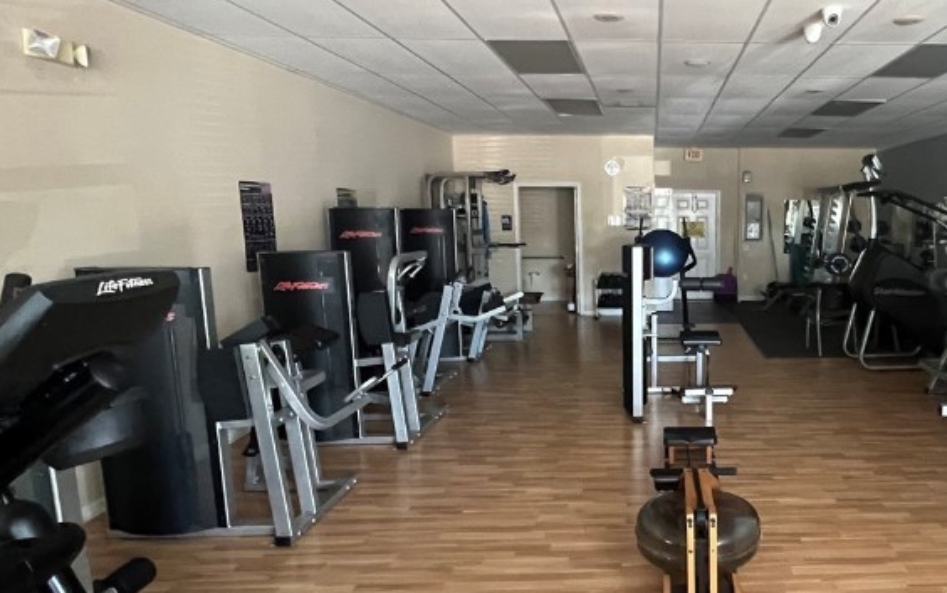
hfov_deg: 68.8
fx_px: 645
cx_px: 683
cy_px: 317
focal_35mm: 25
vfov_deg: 49.3
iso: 1000
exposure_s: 1/43
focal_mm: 1.57
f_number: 1.8
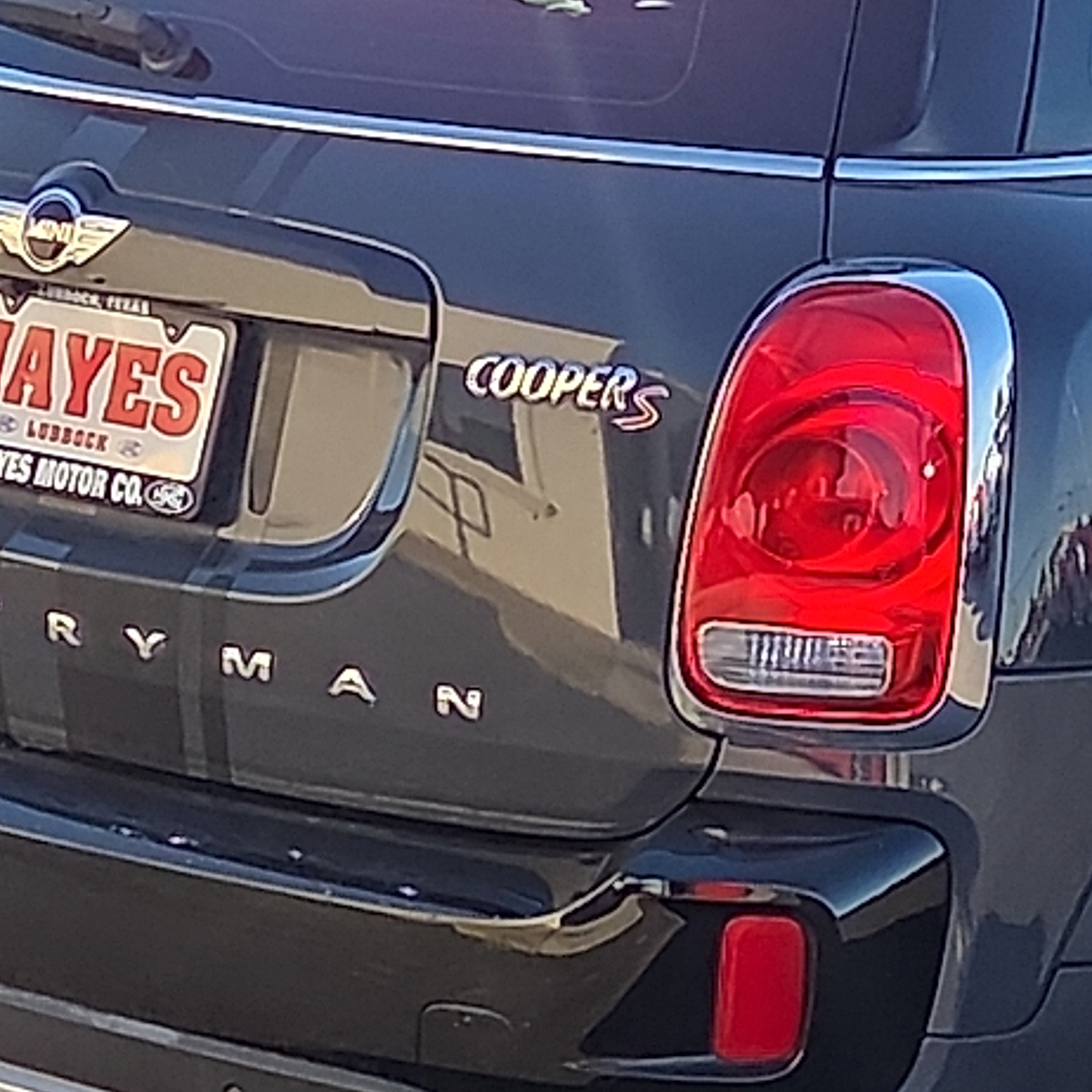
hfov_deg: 11.8
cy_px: 574
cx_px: 1049
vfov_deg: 11.9
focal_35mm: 147
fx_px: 5246
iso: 25
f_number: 1.8
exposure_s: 1/1250
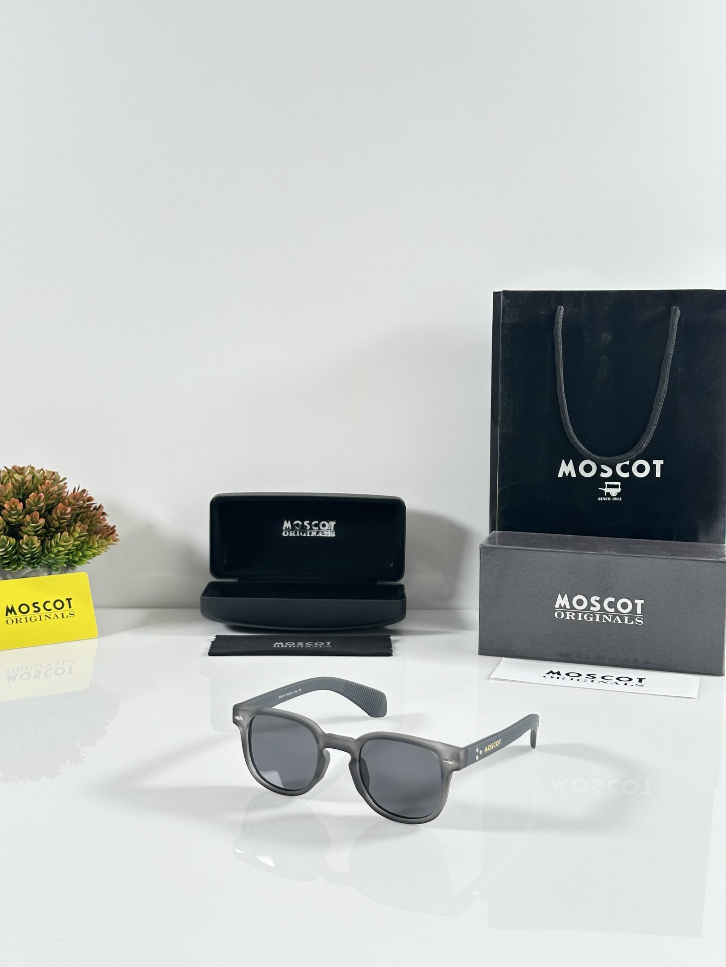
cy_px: 484
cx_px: 363
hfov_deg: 30.3
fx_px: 1342
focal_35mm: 48
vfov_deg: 39.7
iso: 80
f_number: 1.78
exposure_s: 1/69
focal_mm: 6.86
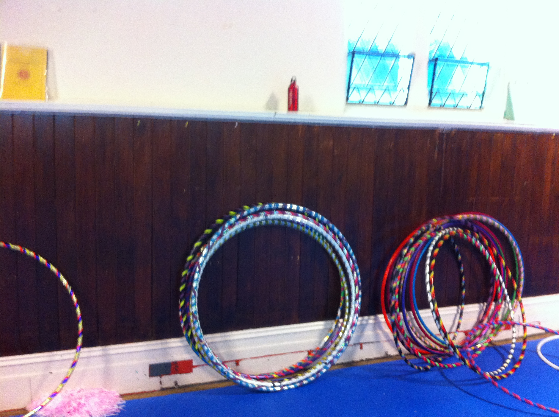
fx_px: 564
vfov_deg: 40.6
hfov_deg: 52.7
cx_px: 280
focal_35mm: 35
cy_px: 208
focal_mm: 3.85
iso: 320
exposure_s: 1/15
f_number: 2.8
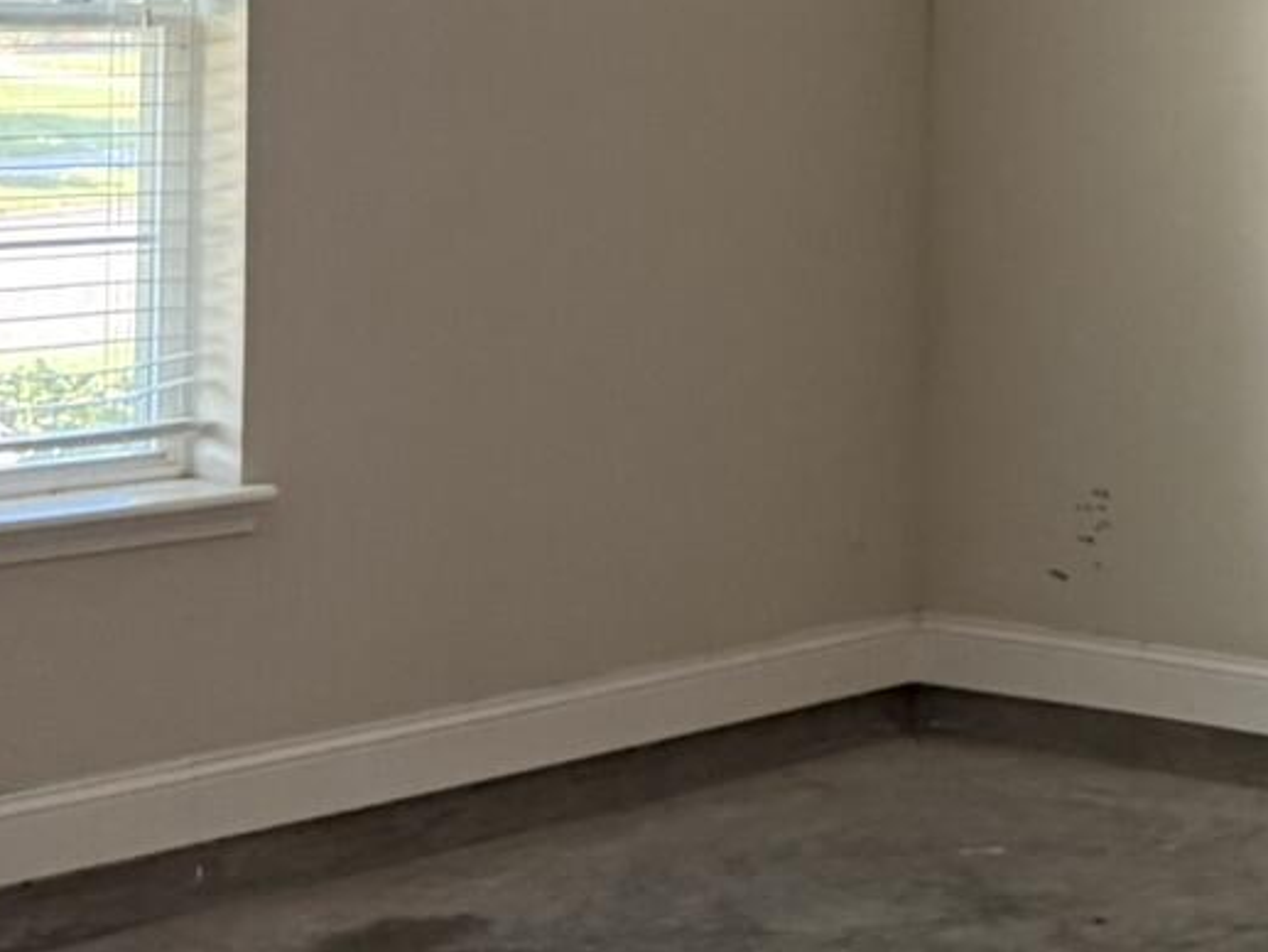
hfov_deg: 18.8
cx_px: 1744
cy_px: 52
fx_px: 3481
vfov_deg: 15.3
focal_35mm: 95
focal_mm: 6.76
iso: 400
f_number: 1.78
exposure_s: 1/60
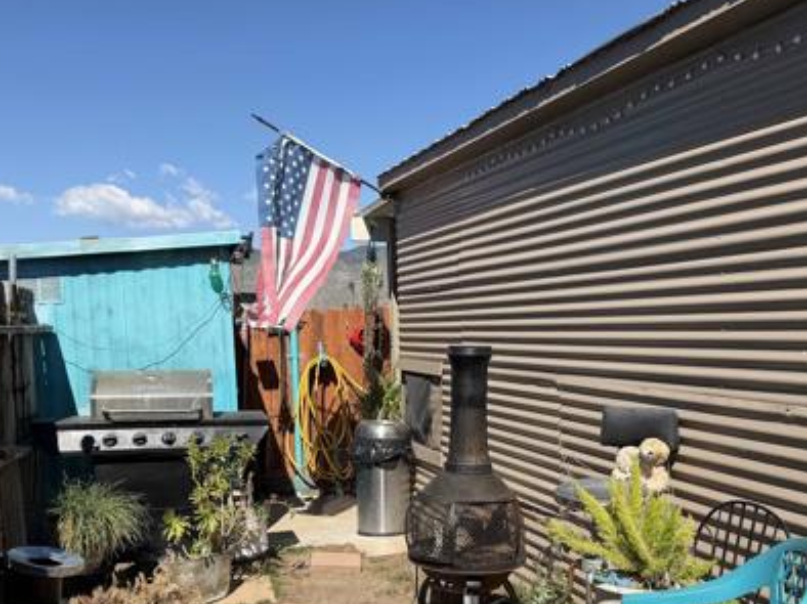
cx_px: 426
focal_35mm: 39
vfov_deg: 36.4
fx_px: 909
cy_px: 401
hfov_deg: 47.9
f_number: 1.78
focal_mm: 6.76
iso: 80
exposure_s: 1/5319
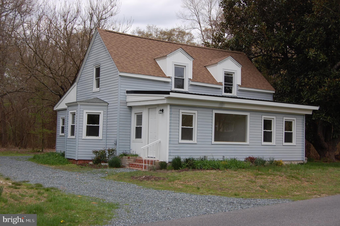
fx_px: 439
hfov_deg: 42.4
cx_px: 170
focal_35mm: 46
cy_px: 113
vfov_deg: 28.9
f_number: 7.1
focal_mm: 31
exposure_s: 1/200
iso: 200
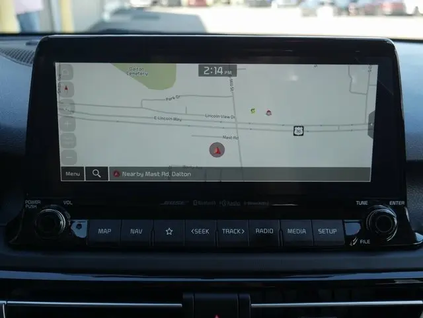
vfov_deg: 32.9
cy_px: 159
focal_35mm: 44
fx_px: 538
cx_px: 212
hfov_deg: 42.9
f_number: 5
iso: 200
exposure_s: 1/60
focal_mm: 22
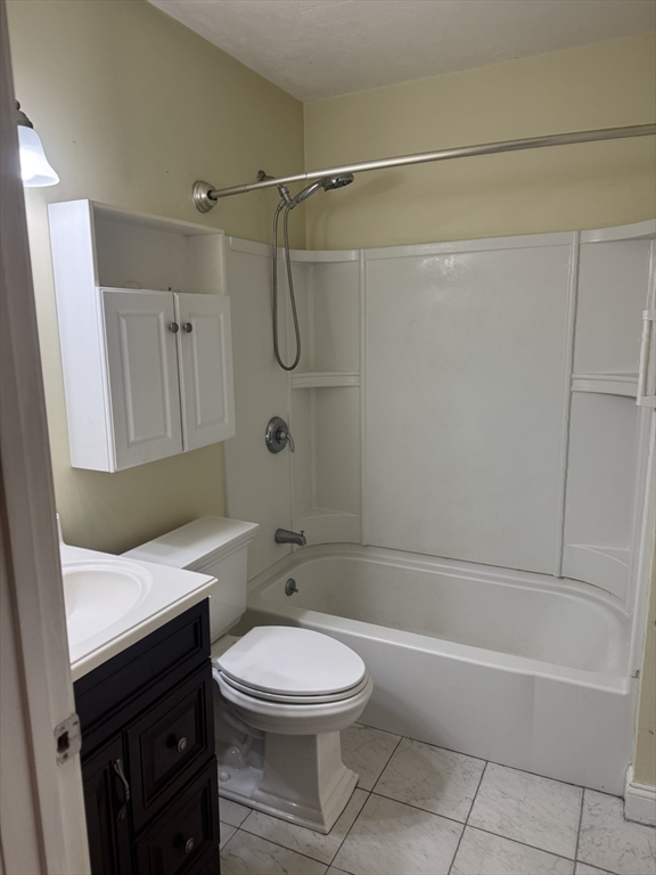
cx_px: 328
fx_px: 606
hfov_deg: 56.8
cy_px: 438
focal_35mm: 24
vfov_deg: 71.6
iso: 125
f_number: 1.78
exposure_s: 1/120
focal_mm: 6.76
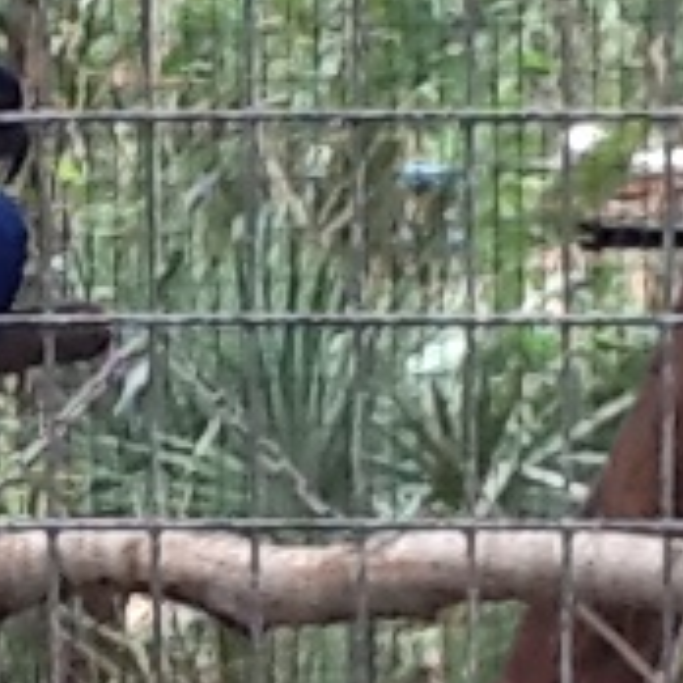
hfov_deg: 11.1
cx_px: -24
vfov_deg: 11.1
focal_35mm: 156
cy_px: 632
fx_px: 3482
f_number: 2.4
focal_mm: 2.03
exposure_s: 1/60
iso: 80
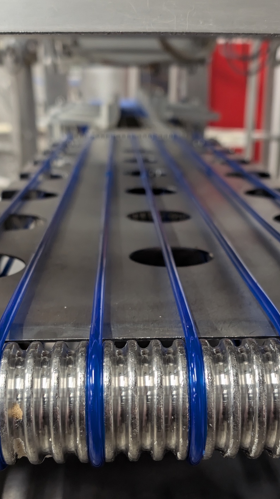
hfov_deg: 24.4
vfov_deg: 41.6
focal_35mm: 49
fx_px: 647
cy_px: 330
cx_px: 155
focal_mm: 6.9
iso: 308
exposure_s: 1/50
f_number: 1.68
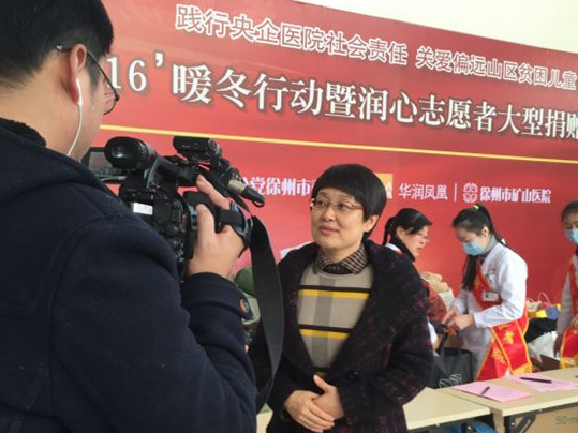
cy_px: 268
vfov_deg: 34.2
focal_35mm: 42
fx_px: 701
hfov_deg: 44.8
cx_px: 293
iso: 32
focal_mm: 4.15
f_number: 2.2
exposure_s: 1/60
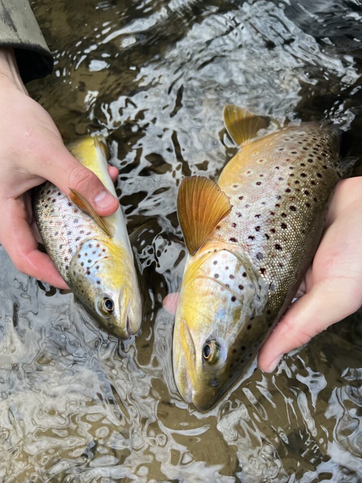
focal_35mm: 27
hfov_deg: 51.4
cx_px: 182
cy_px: 237
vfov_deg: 65.3
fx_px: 376
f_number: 1.5
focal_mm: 5.7
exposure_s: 1/121
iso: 100
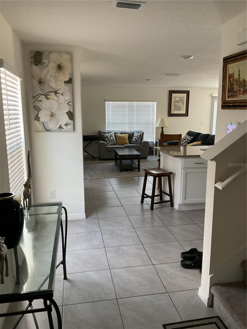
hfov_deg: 48.2
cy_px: 164
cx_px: 124
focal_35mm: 29
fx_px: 276
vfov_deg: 61.7
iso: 160
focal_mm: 3
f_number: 1.8
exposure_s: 1/60
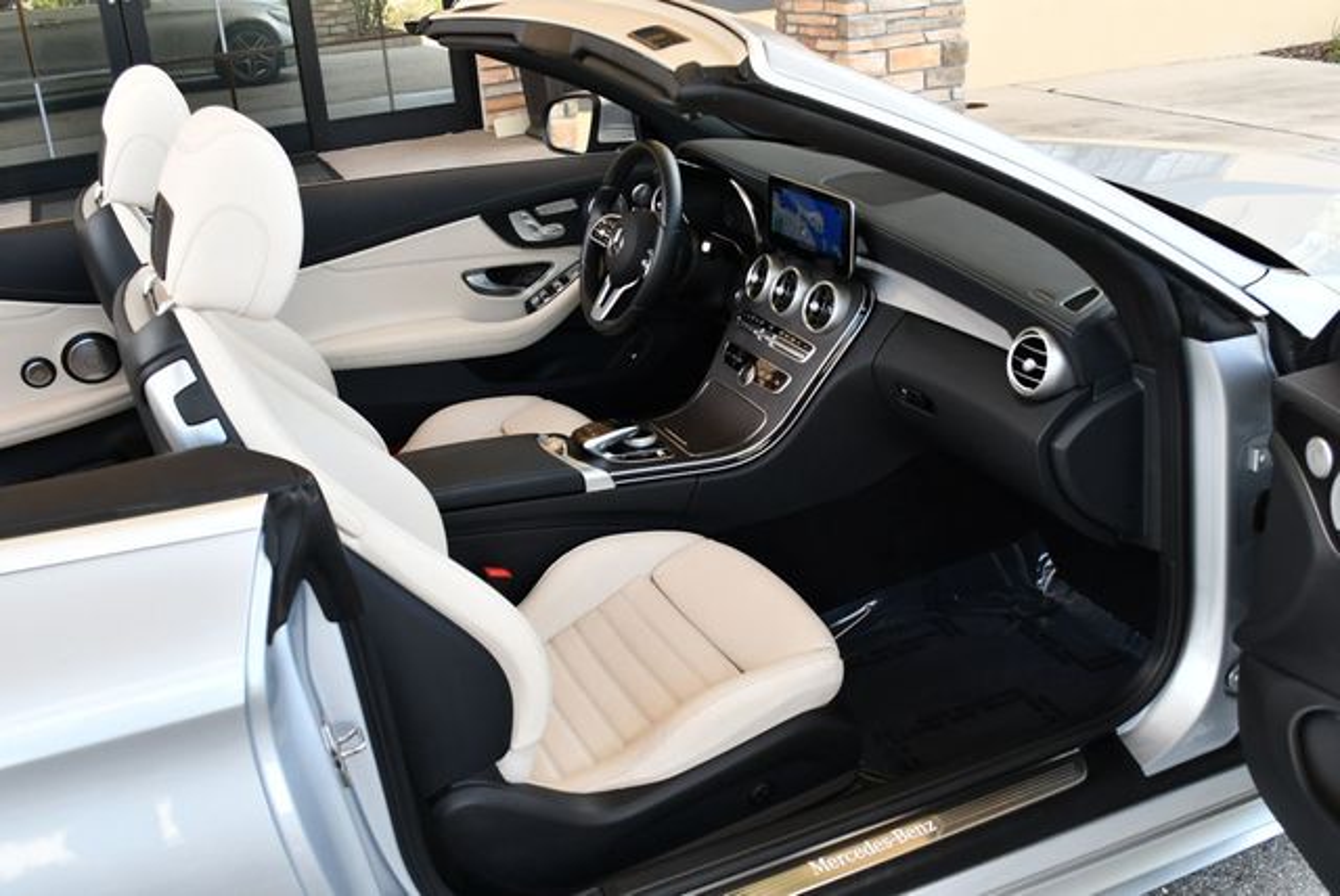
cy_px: 448
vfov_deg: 36.9
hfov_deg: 53.1
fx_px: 1341
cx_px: 670
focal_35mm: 36
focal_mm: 18
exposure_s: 1/250
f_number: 5
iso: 400
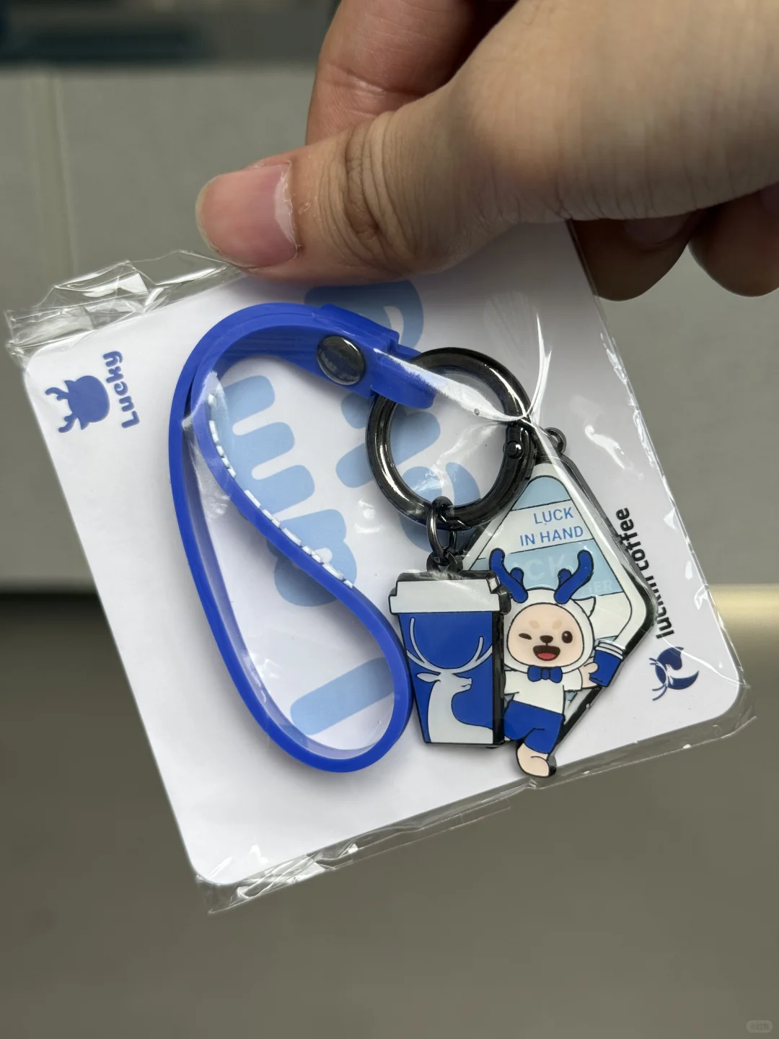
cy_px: 520
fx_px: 1440
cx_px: 390
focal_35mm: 48
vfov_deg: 39.7
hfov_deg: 30.3
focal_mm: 6.76
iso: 64
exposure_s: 1/527
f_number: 1.78
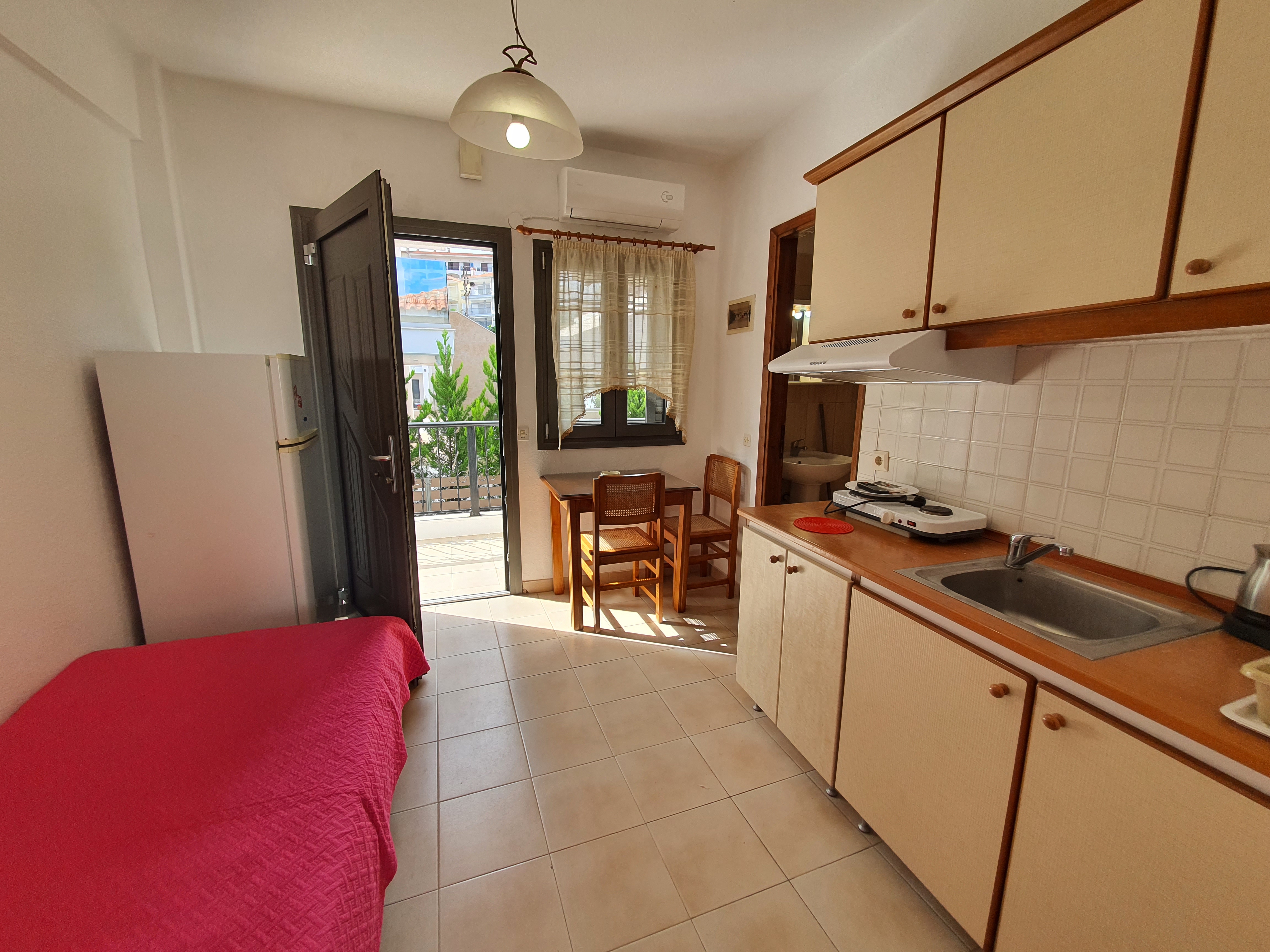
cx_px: 635
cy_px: 476
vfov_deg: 89.9
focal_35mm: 13
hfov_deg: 106.2
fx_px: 477
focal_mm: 1.8
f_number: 2.2
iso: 50
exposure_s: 1/124
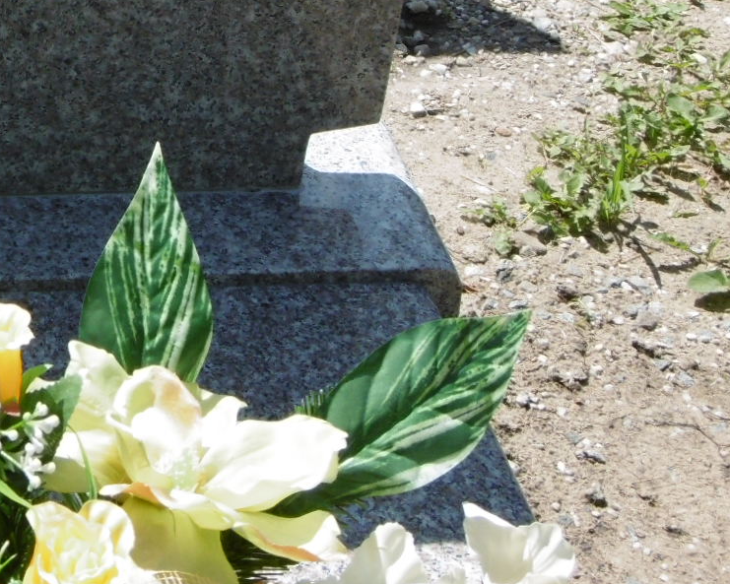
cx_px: -103
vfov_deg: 12.9
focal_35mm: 116
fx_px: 2507
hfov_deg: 16.0
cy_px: -156
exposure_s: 1/640
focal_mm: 7.7
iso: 100
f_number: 3.8
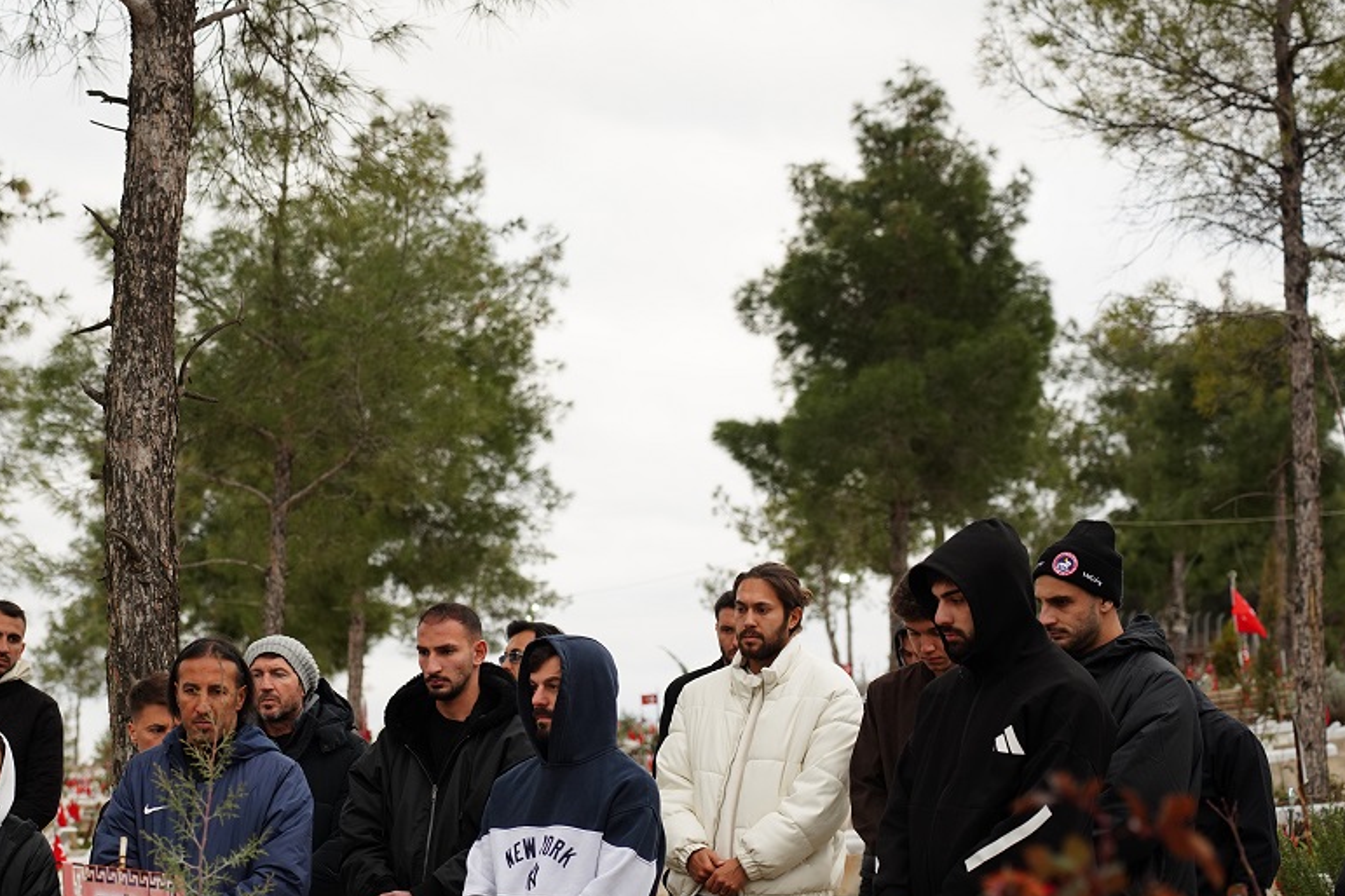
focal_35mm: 83
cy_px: 649
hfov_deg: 24.2
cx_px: 356
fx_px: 3101
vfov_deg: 16.4
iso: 640
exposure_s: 1/800
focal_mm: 50
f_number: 3.2
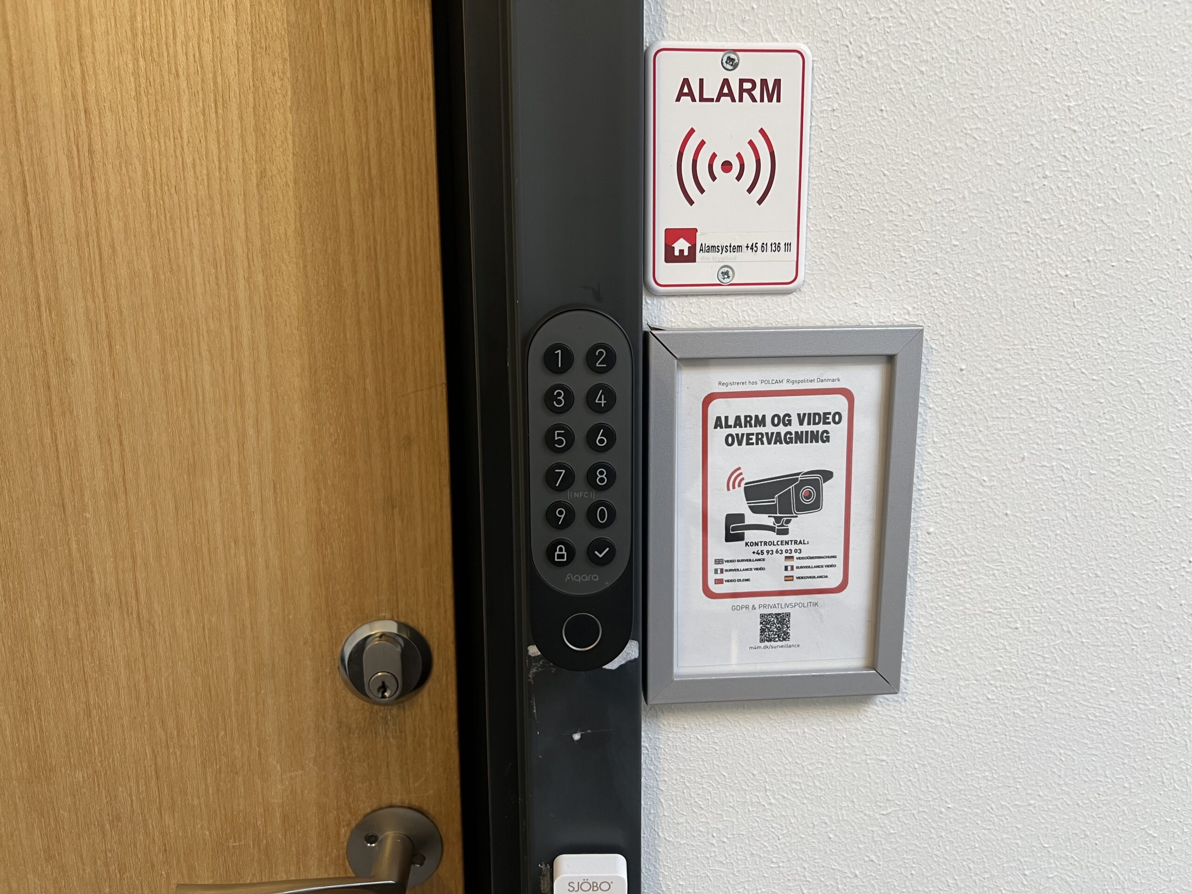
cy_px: 447
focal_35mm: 26
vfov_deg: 53.1
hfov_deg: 67.3
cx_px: 596
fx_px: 895
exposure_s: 1/50
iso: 80
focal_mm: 5.7
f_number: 1.5
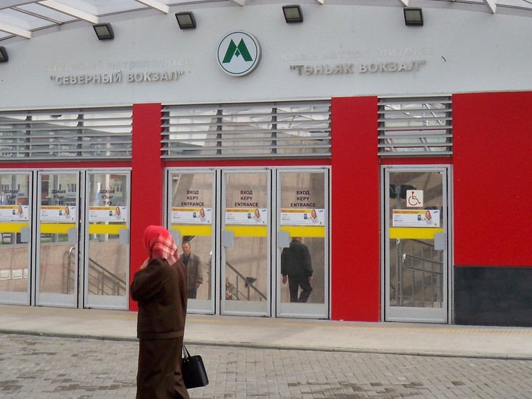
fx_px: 1061
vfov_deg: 21.0
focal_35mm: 69
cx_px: 248
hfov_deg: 28.2
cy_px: 76
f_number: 4.7
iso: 80
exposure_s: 1/400
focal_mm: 6.3
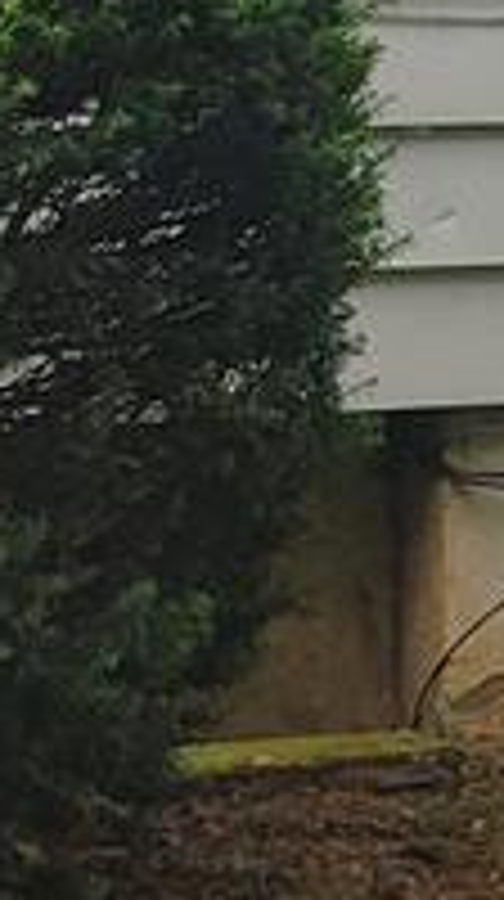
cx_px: 738
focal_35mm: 218
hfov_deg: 5.5
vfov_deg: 9.9
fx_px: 5197
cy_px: 144
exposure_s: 1/902
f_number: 1.8
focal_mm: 5.4
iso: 40
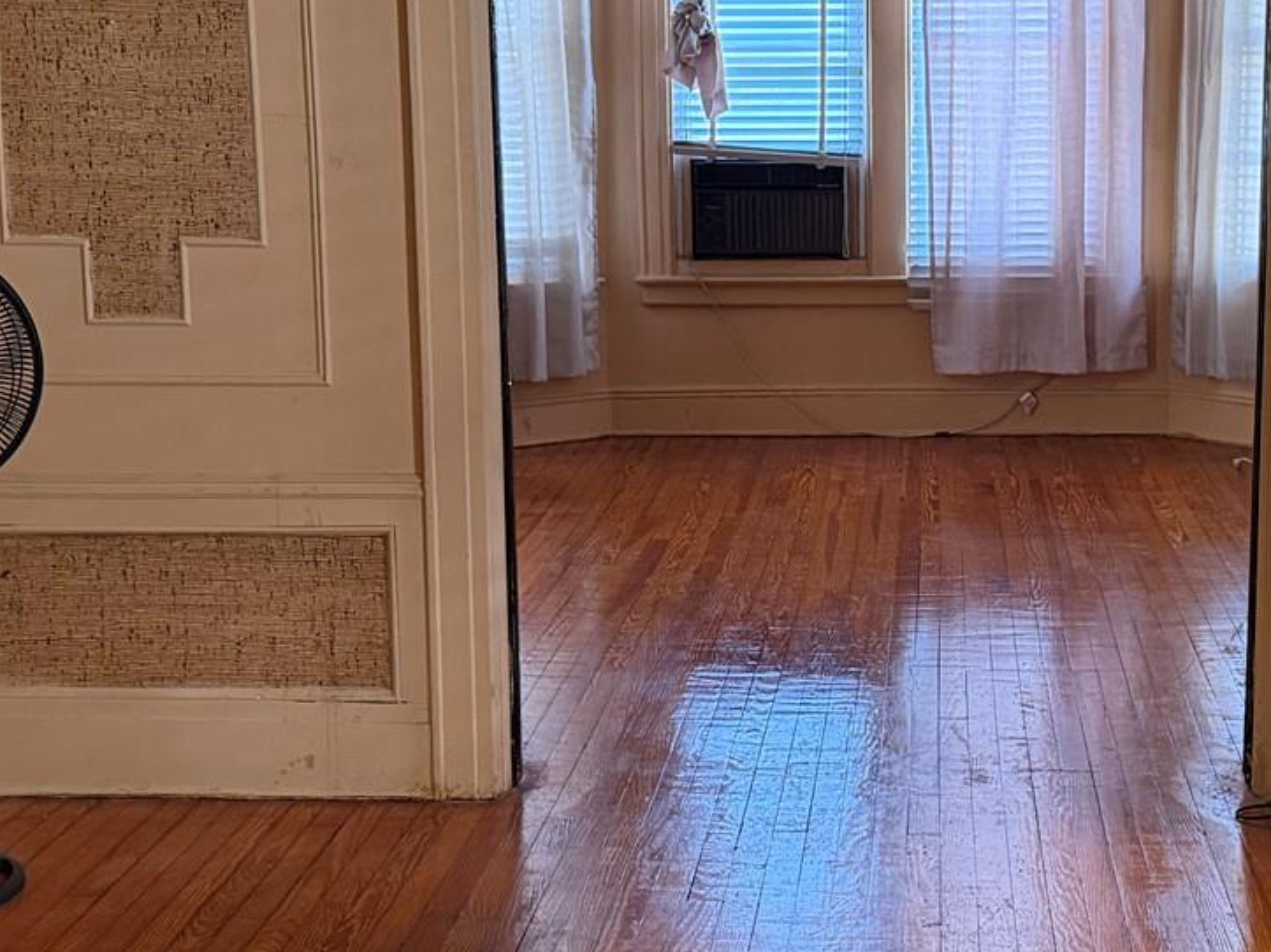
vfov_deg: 21.6
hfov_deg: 28.3
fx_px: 2496
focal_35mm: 68
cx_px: 865
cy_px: 508
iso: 500
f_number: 1.78
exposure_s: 1/60
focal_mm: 6.76
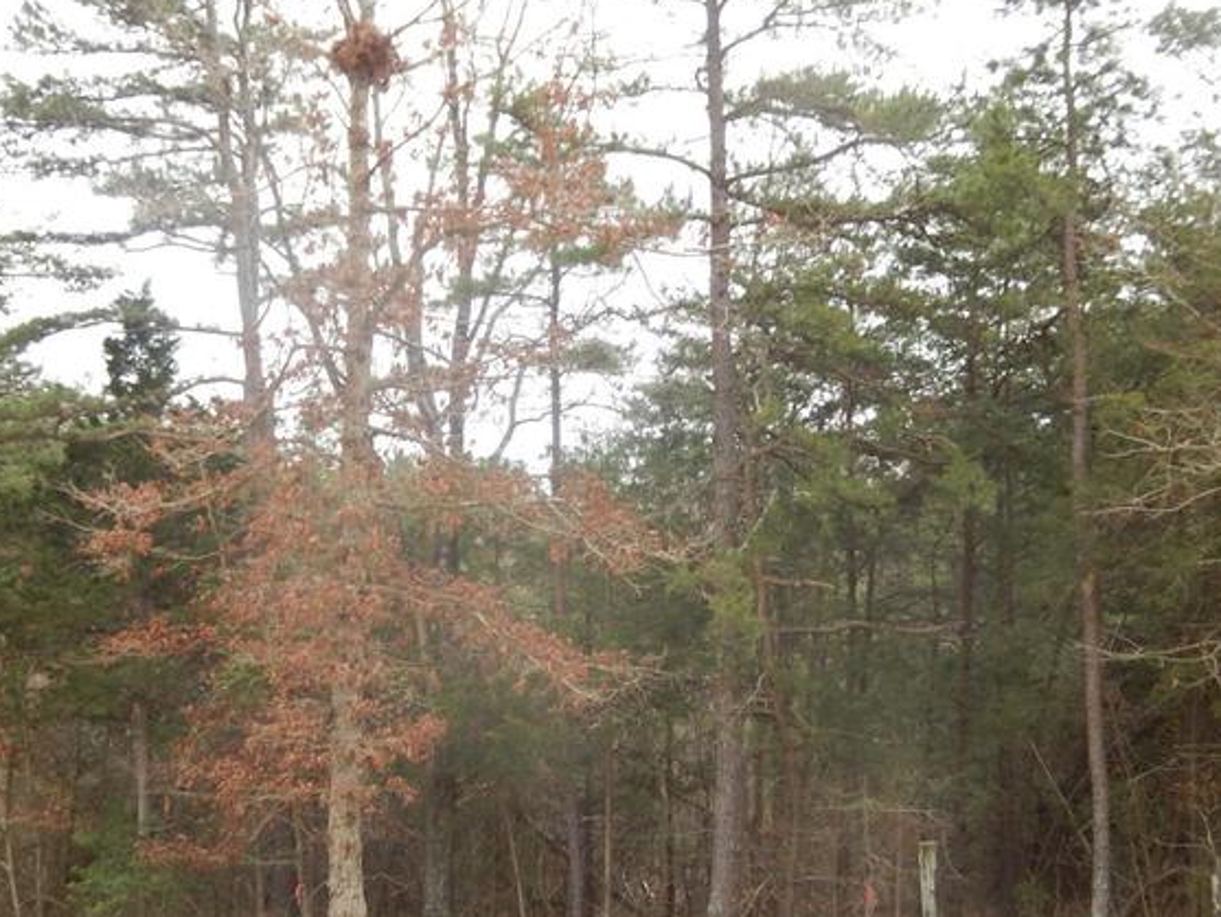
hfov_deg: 37.8
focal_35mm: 50
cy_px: 590
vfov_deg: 29.0
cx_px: 414
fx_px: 1764
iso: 125
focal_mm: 6.5
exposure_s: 1/200
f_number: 4
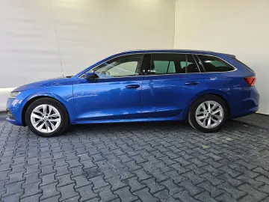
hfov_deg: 73.9
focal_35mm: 23
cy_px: 101
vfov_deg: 58.9
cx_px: 134
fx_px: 179
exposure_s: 1/180
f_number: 1.7
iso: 32
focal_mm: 6.3
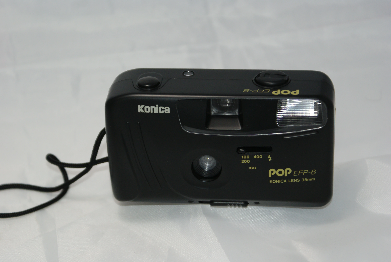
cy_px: 131
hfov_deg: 19.4
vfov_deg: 13.1
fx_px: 1142
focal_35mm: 105
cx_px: 196
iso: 400
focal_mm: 70
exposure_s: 1/125
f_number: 5.6
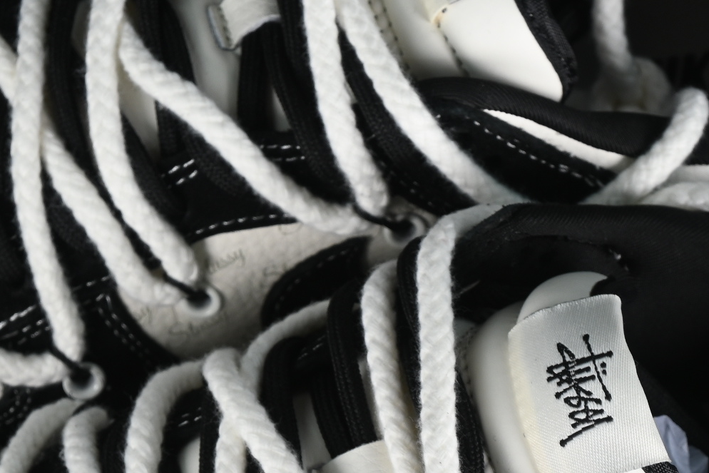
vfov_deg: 6.5
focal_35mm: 210
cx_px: 364
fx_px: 4136
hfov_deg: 9.8
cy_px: 371
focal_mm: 50
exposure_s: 1/50
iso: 160
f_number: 6.3
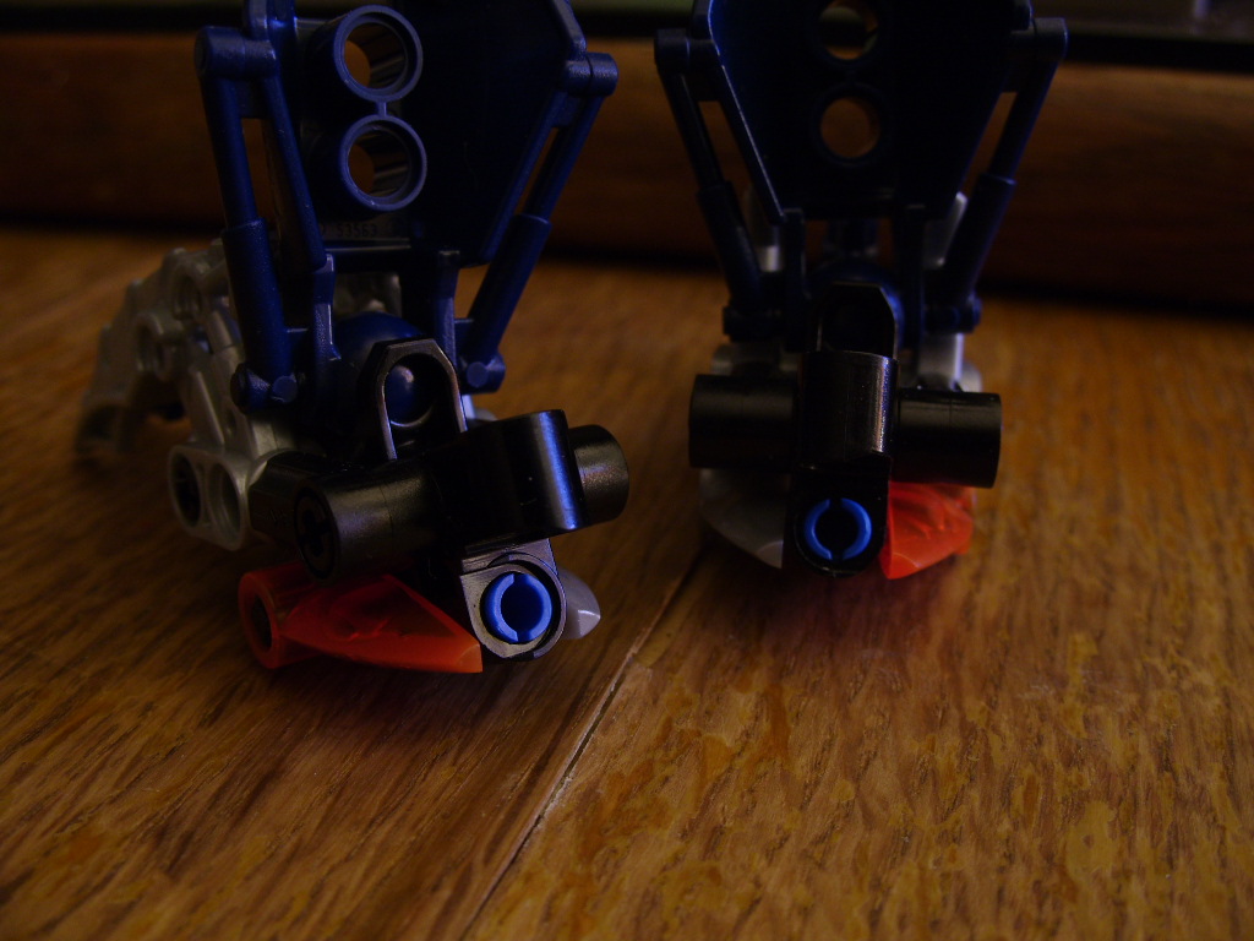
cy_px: 470
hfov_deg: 52.6
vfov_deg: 40.7
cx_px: 627
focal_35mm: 35
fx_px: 1268
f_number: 3.7
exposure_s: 1.5
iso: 100
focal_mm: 7.8
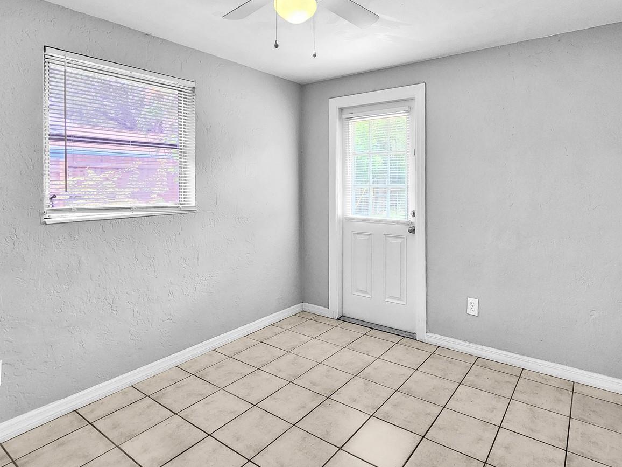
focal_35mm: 18
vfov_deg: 70.1
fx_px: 323
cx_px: 344
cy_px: 166
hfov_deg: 87.4
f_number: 2.2
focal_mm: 2.2
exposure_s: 1/60
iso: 250
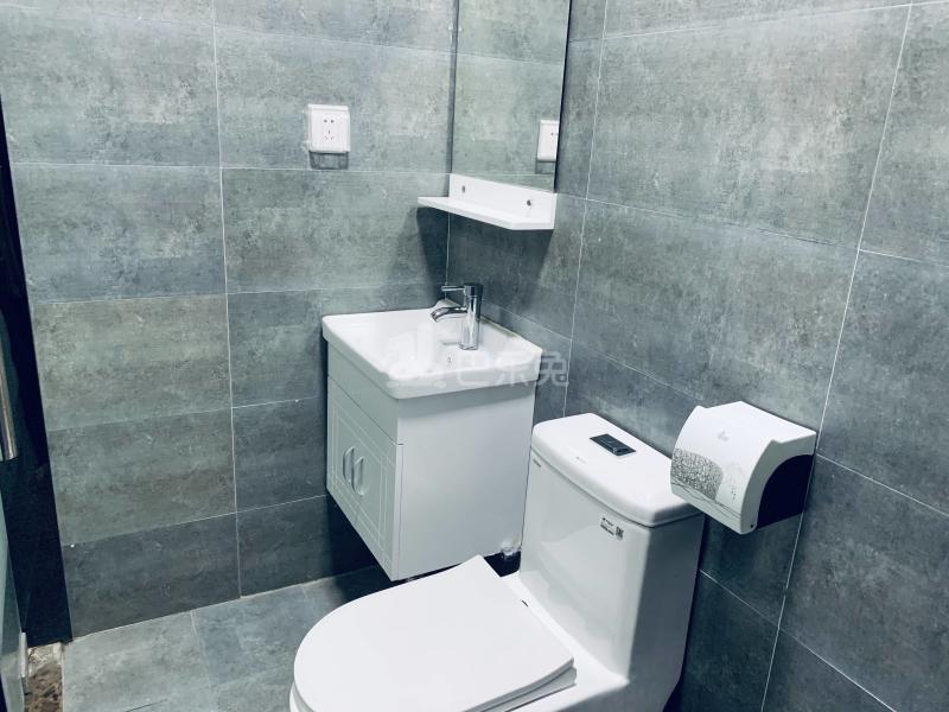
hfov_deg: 67.3
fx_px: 713
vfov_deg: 53.1
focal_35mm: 26
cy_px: 356
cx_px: 474
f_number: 1.8
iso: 320
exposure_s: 1/60
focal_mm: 4.25
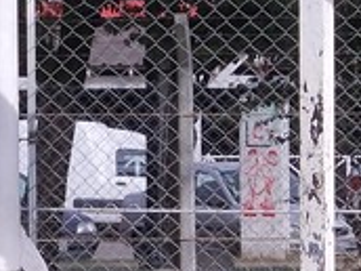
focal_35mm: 365
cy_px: 191
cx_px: 15
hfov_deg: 5.4
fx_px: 3806
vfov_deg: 4.1
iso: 80
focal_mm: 11.6
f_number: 4.8
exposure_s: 1/400
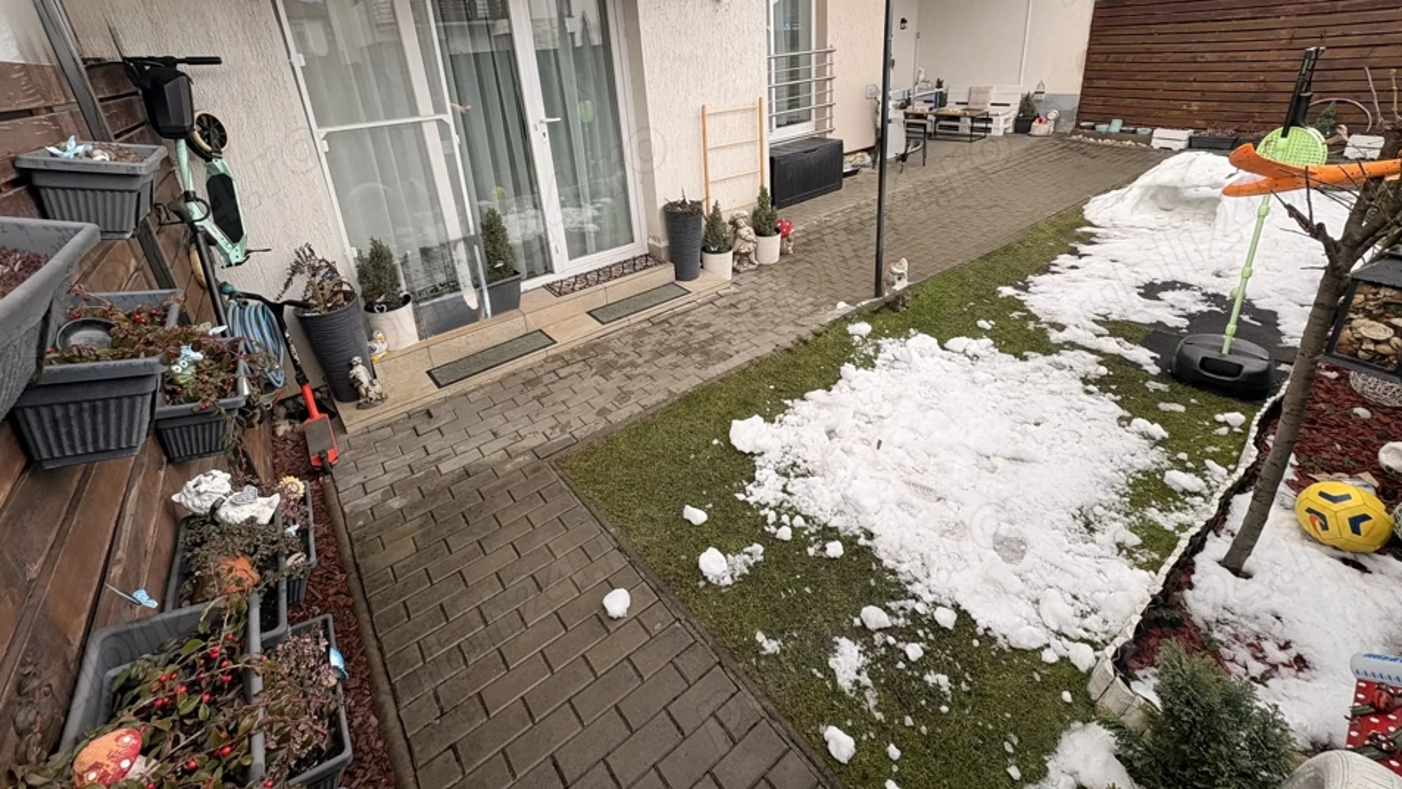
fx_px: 595
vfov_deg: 65.5
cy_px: 271
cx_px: 680
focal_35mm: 16
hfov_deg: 99.3
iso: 40
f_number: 2.2
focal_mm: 2.22
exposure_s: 1/276
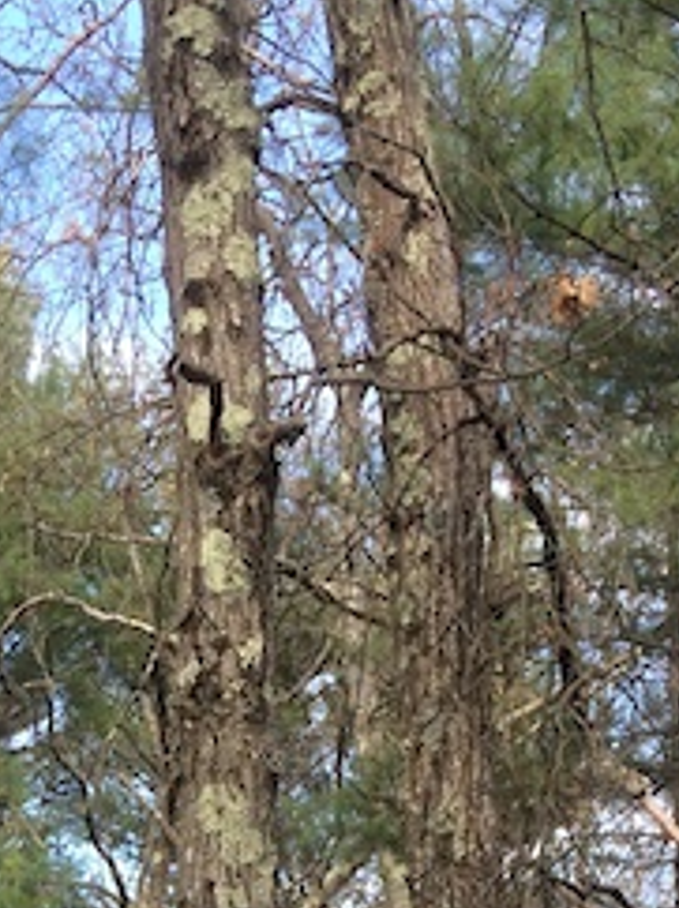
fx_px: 2515
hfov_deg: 15.0
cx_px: -64
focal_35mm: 96
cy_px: 1452
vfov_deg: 17.8
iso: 32
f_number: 2.2
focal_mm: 4.15
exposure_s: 1/216
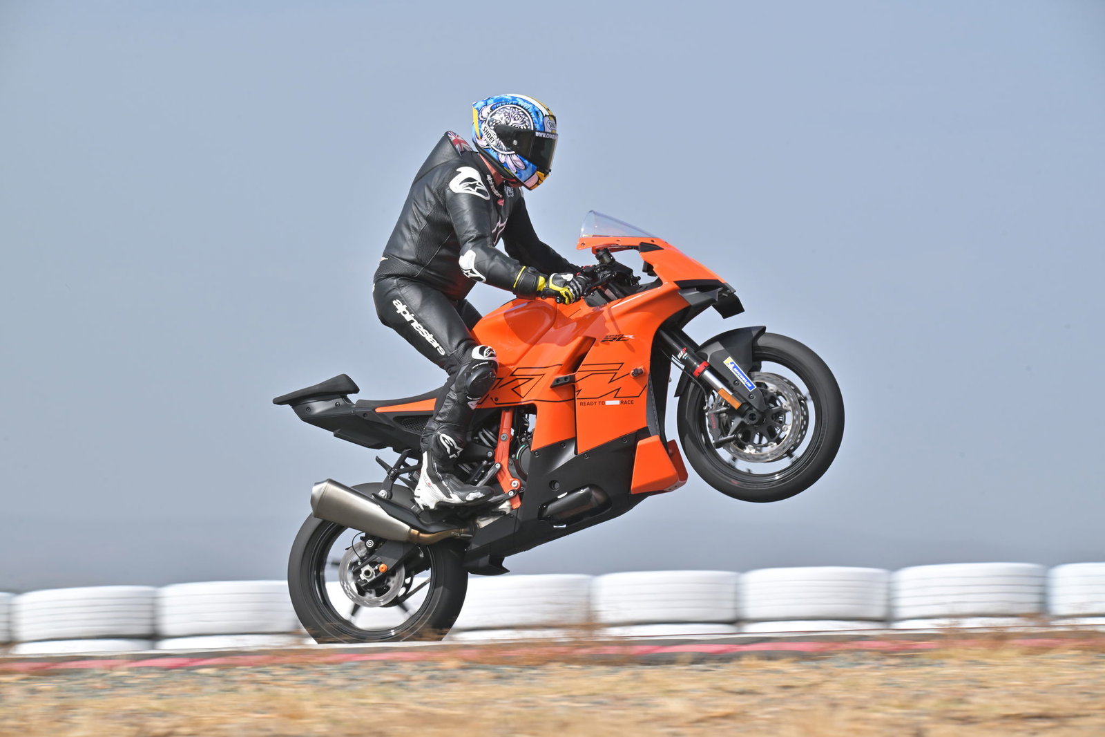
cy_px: 368
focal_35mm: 270
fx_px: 8285
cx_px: 552
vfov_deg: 5.1
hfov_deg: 7.6
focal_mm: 270
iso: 400
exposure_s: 1/500
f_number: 14
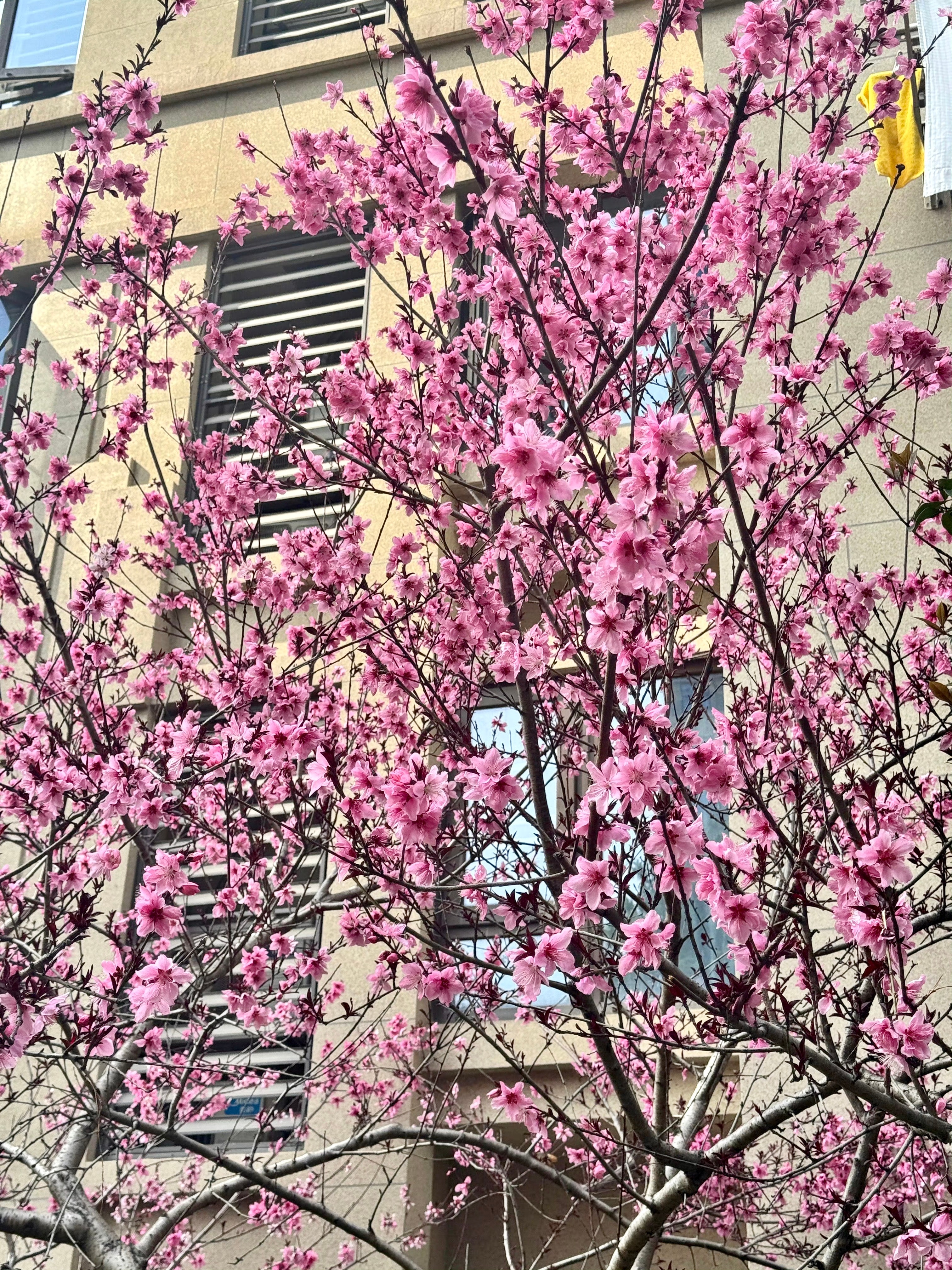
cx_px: 476
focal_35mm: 48
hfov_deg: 30.3
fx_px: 1760
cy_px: 635
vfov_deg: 39.7
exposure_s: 1/1133
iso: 64
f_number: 1.78
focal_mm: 6.76
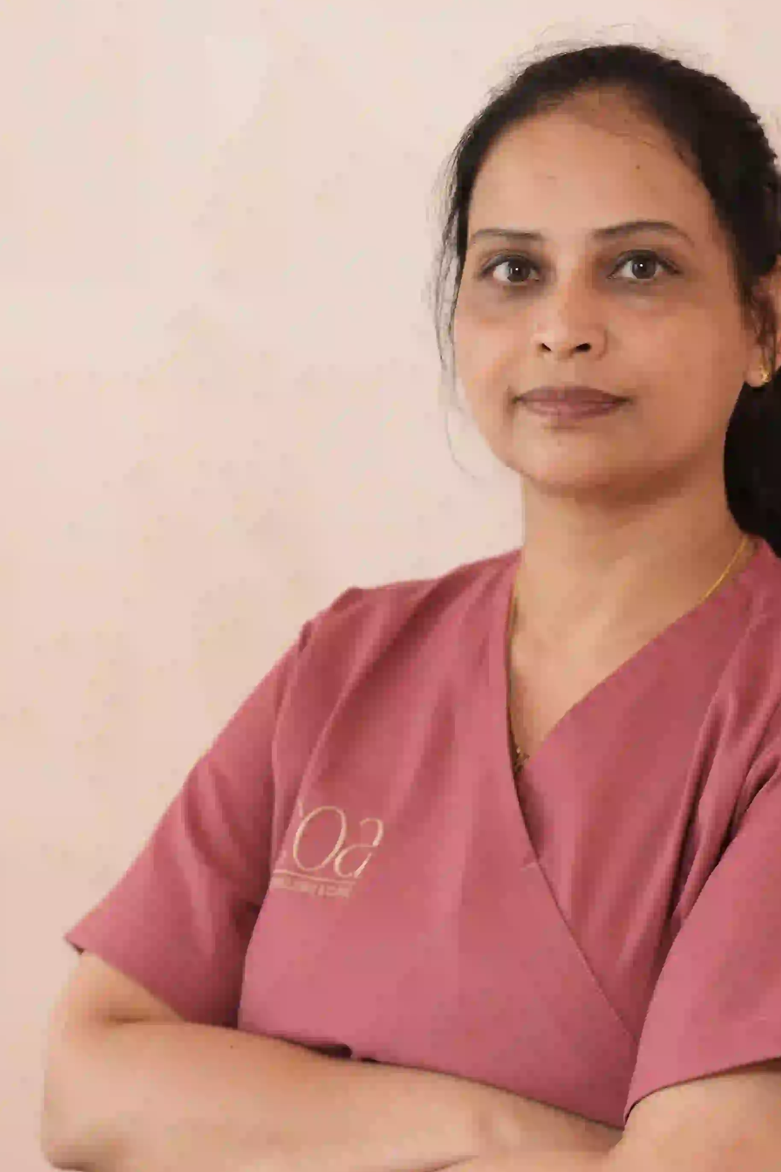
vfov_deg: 16.0
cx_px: 568
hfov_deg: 10.7
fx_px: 4166
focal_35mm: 128
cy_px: 823
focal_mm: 50
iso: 1600
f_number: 2
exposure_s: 1/640
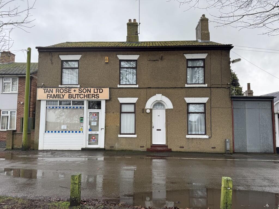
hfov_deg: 71.6
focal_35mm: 24
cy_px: 104
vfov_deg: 56.8
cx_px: 140
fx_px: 193
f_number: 1.78
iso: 64
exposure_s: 1/152
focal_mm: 6.76
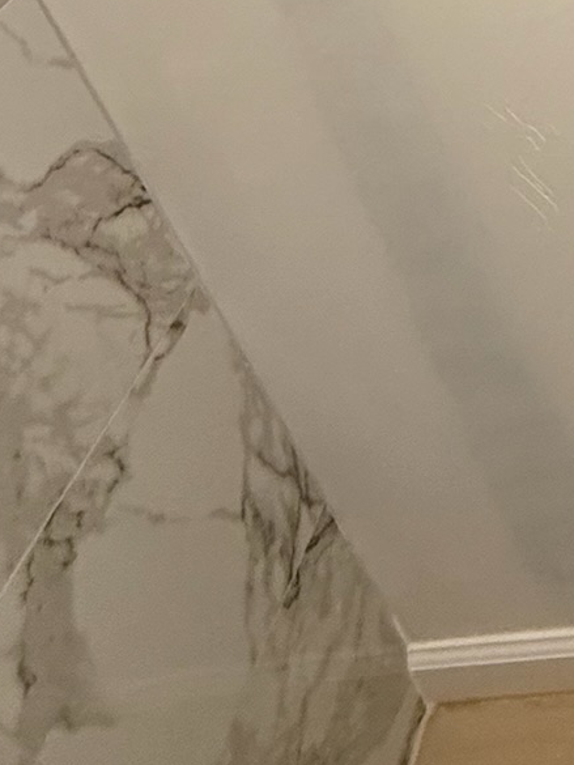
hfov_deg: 22.2
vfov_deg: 27.7
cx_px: 944
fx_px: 1083
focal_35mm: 49
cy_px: -360
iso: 320
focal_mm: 2.22
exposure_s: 1/60
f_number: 2.2
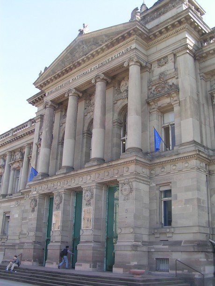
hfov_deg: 37.7
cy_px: 143
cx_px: 108
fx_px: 315
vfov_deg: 49.0
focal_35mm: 38
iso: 50
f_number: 4.5
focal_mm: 5.8
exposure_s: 1/100
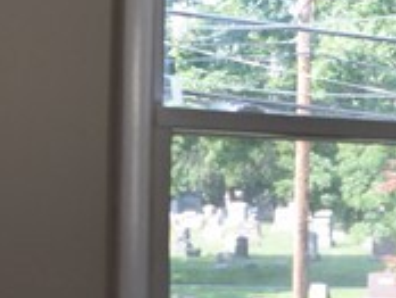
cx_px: 485
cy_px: 346
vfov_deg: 9.1
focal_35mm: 162
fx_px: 1856
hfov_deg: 11.9
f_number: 6.3
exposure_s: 1/160
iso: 400
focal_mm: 18
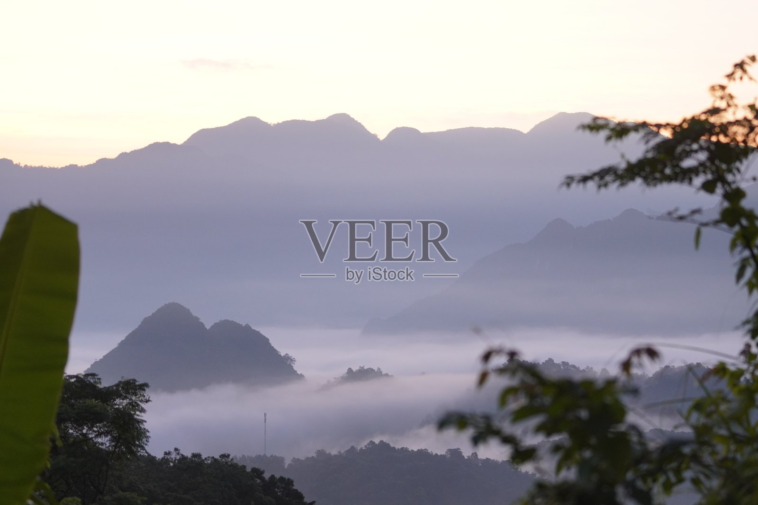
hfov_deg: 16.9
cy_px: 252
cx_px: 379
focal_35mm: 122
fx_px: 2558
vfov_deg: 11.3
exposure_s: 1/20
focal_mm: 81
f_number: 4
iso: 1000
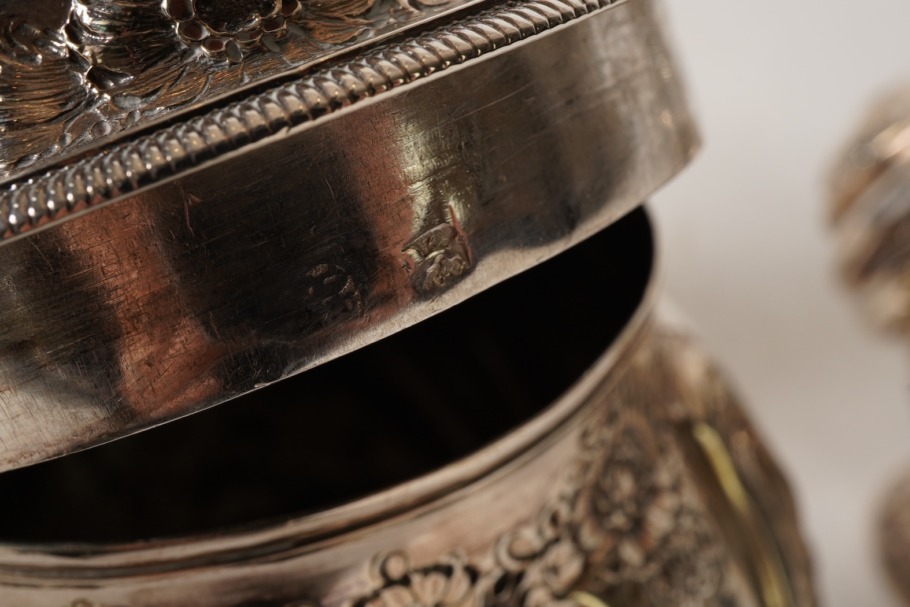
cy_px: 304
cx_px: 455
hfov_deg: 43.6
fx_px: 1138
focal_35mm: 45
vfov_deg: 29.9
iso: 400
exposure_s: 1/125
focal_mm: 30
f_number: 22
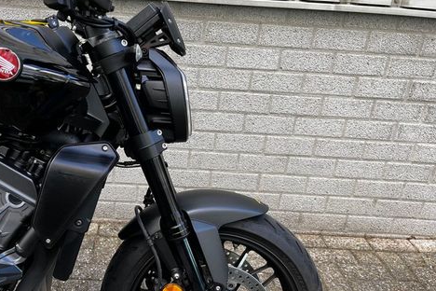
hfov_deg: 50.8
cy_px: 164
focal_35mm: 37
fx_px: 448
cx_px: 139
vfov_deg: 35.9
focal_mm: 5.1
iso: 40
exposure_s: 1/191
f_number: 1.6
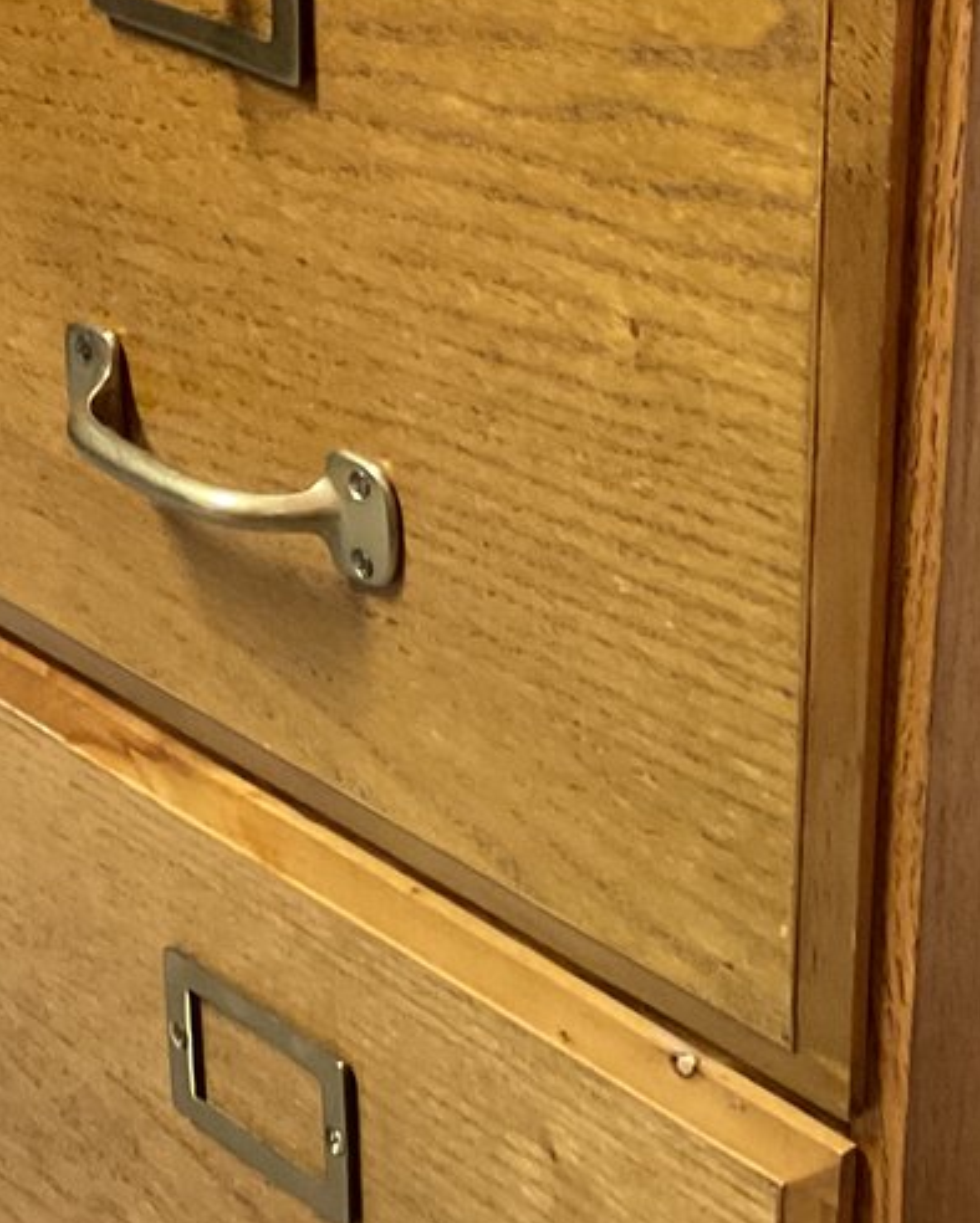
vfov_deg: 22.0
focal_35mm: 87
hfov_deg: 17.4
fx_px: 3152
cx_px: 884
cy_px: 620
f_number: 1.8
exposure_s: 1/30
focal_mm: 3
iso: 250
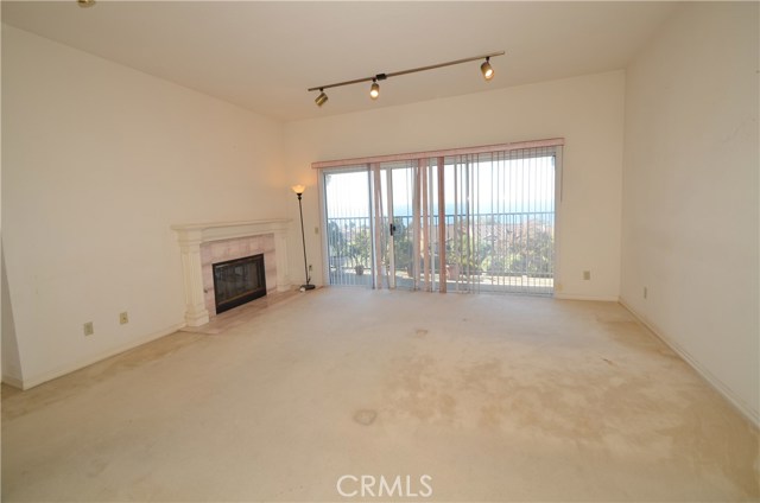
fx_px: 316
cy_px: 252
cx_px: 380
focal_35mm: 15
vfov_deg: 77.1
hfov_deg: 100.5
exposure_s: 1/125
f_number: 5.6
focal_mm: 10
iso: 180
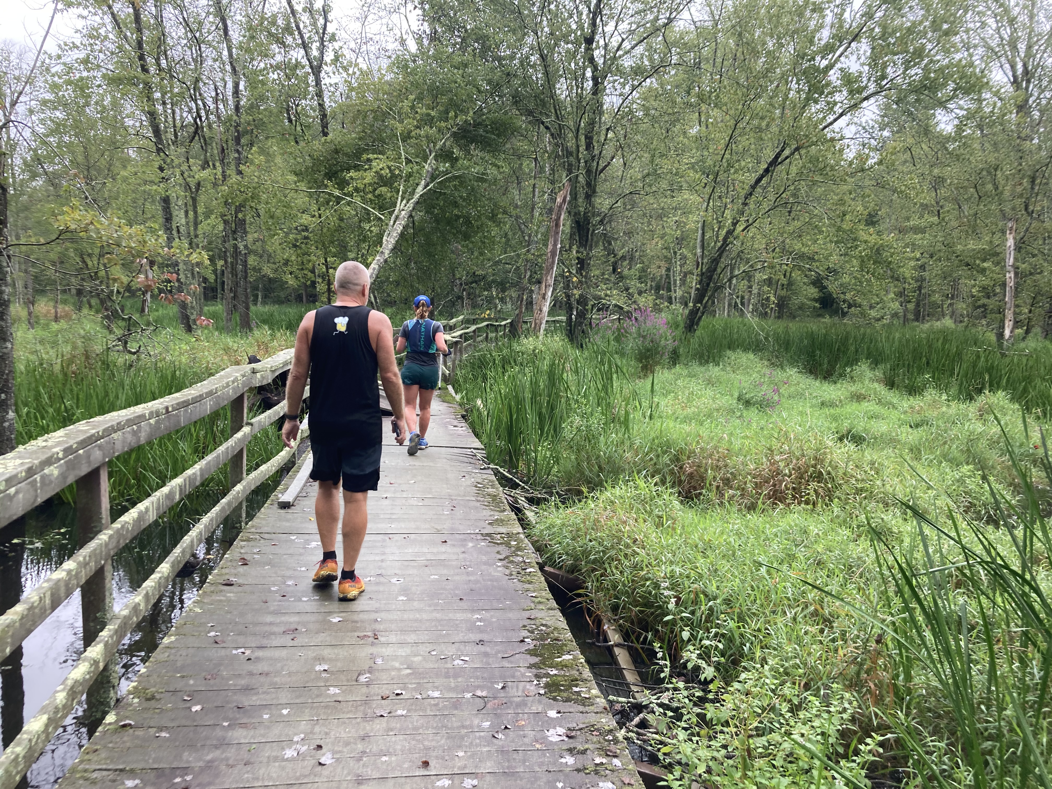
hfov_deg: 63.4
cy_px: 394
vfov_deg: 49.7
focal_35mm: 28
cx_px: 526
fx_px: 851
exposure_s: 1/120
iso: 25
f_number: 1.8
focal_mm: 3.99
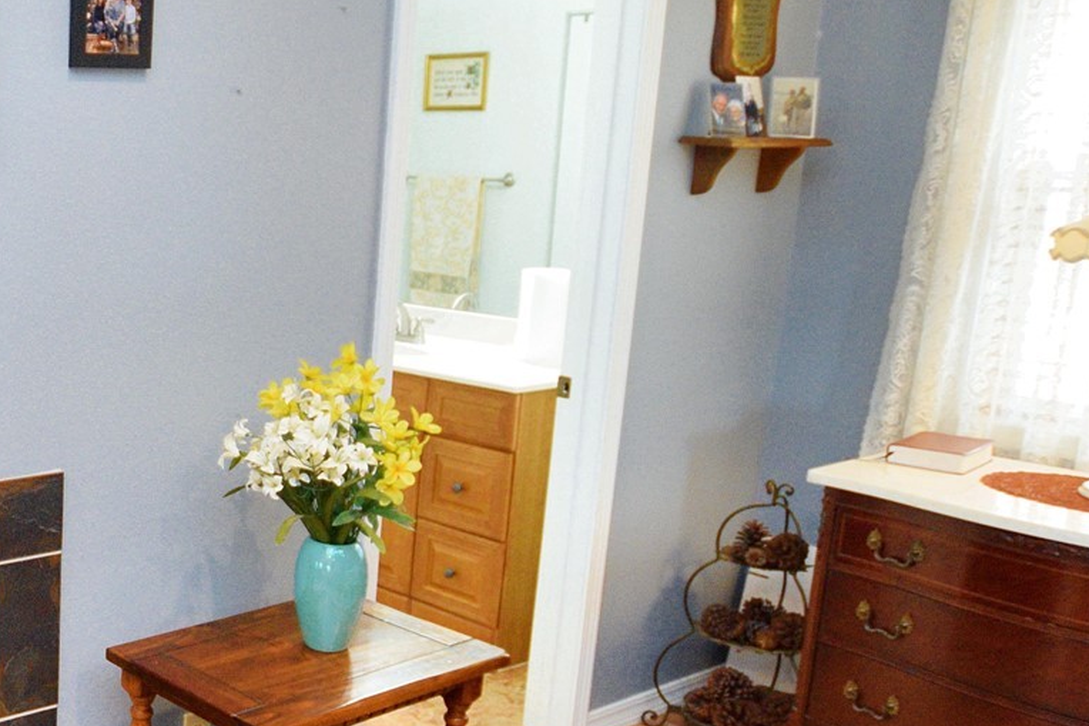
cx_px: -90
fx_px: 1210
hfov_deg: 40.0
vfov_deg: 33.3
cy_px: 430
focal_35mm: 40
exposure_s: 1/60
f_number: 3.5
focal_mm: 10
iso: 1600
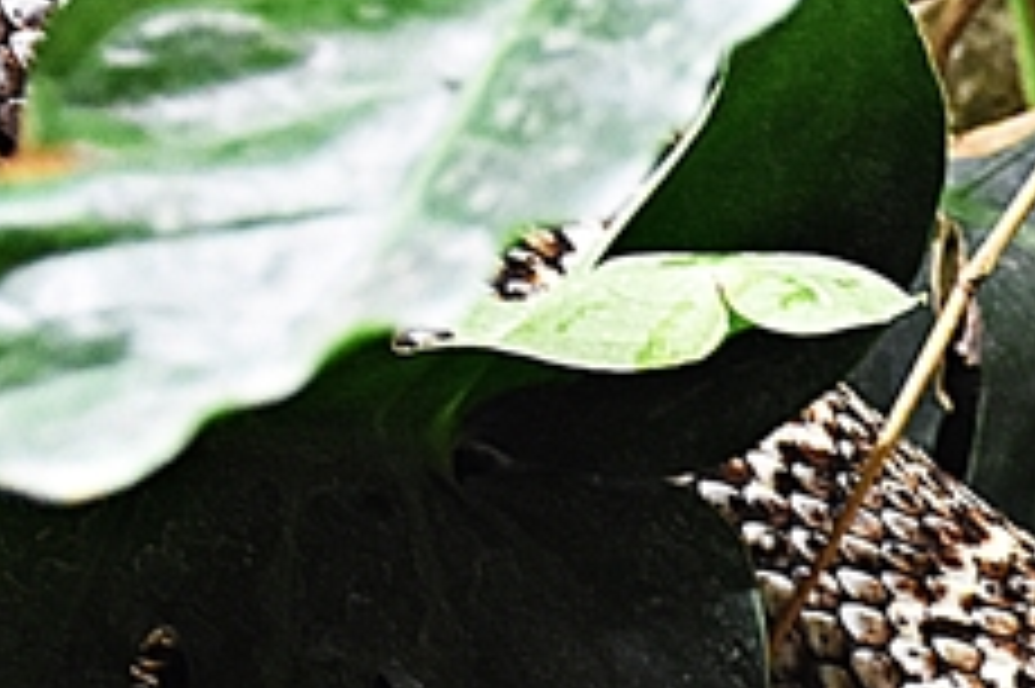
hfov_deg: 8.8
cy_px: 794
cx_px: 1755
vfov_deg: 6.0
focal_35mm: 227
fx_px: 6521
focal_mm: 34
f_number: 4.2
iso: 2000
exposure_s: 1/60
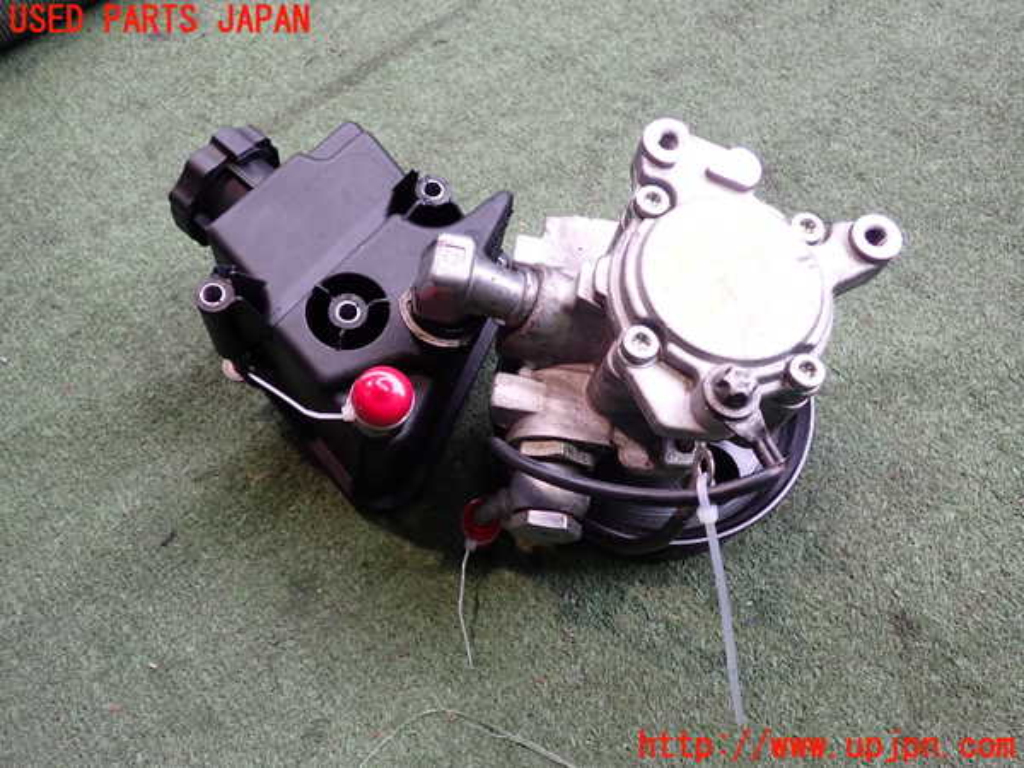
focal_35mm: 30
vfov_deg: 46.8
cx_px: 512
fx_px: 887
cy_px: 384
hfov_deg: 60.0
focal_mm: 5.4
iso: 200
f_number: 2.3
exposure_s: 1/40
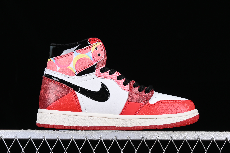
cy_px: 81
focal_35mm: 80
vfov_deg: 17.1
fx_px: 511
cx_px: 120
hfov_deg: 25.4
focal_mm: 50
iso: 160
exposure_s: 1/80
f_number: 8
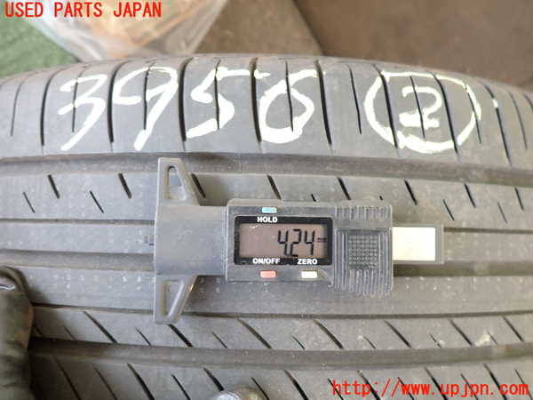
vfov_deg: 54.9
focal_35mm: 25
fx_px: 385
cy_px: 200
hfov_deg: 69.4
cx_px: 266
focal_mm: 4.5
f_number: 2
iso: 200
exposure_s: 1/40
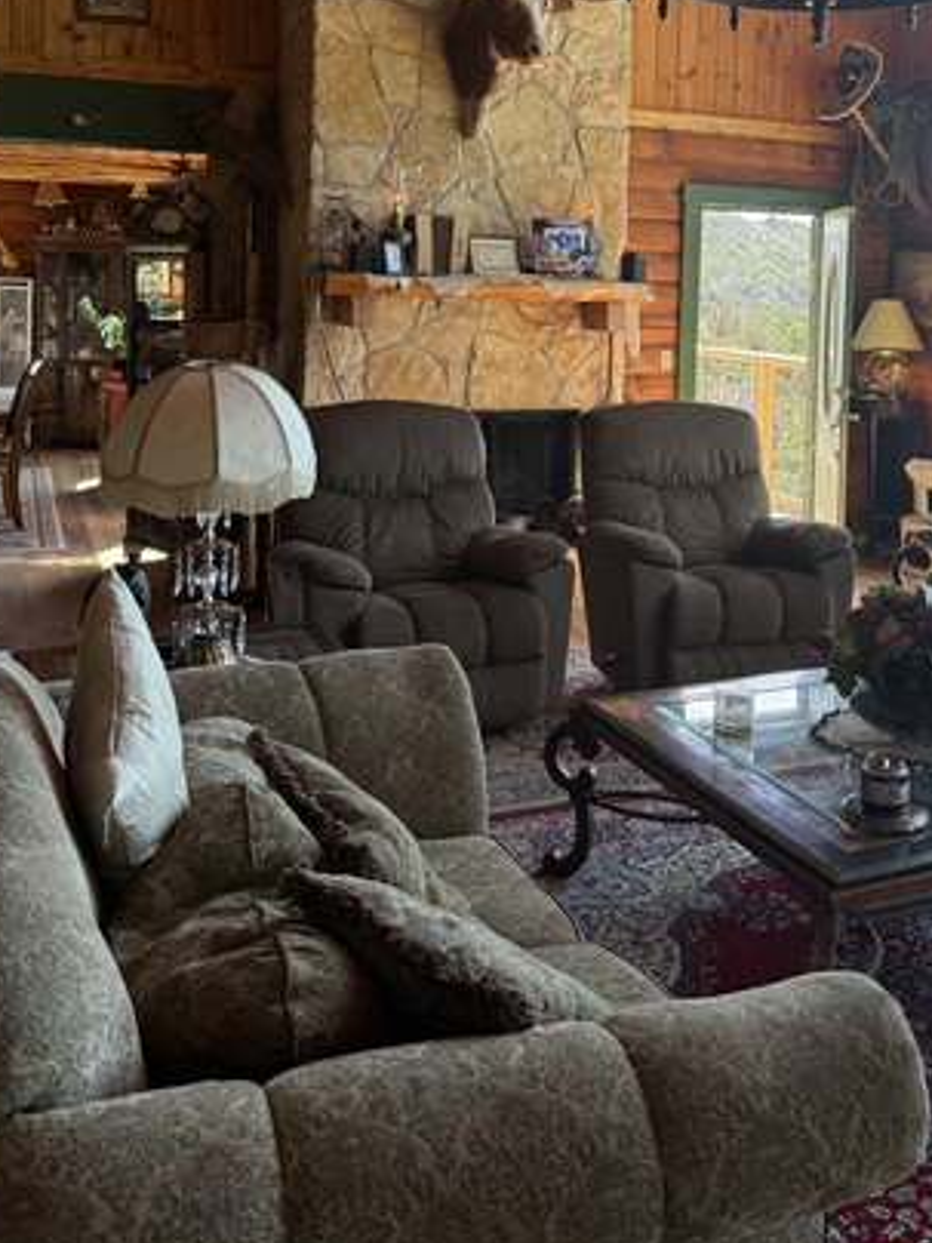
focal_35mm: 38
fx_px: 1364
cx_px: 692
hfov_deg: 36.9
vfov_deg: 47.1
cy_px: 302
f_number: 1.78
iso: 125
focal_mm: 6.76
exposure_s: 1/238
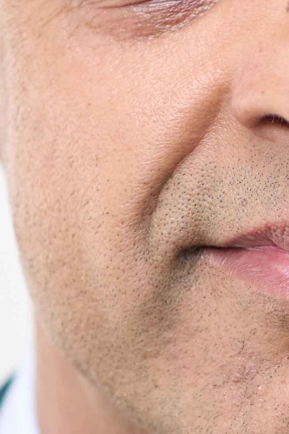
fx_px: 8022
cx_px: 300
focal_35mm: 666
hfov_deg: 2.1
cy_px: 654
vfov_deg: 3.1
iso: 250
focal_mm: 85
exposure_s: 1/125
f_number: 2
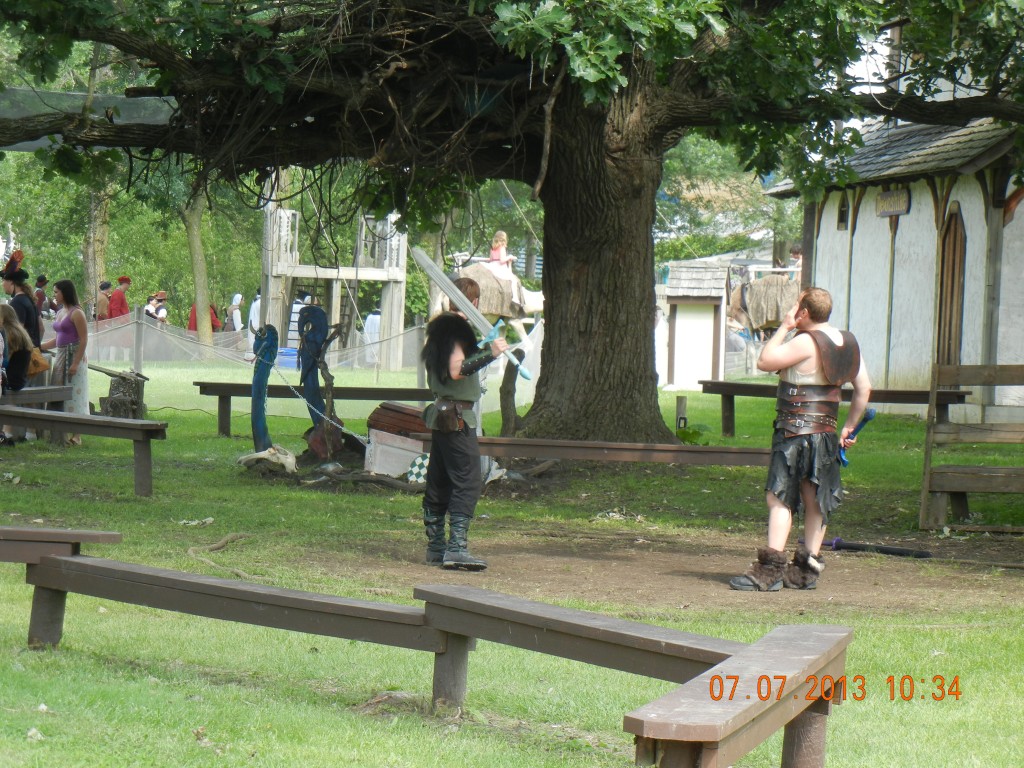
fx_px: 3431
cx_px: 512
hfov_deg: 17.0
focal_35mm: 116
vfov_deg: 12.8
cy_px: 384
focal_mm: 20.9
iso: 160
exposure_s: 1/124
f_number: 4.6
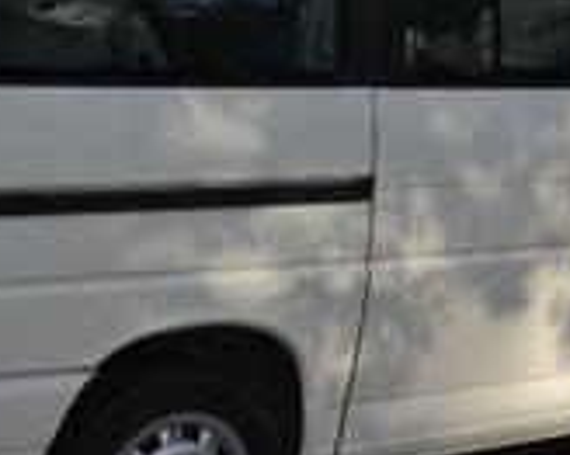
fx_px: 1753
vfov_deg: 14.6
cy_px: 21
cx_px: 320
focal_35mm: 104
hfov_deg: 18.5
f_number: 8
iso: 100
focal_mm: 24
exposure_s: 1/200
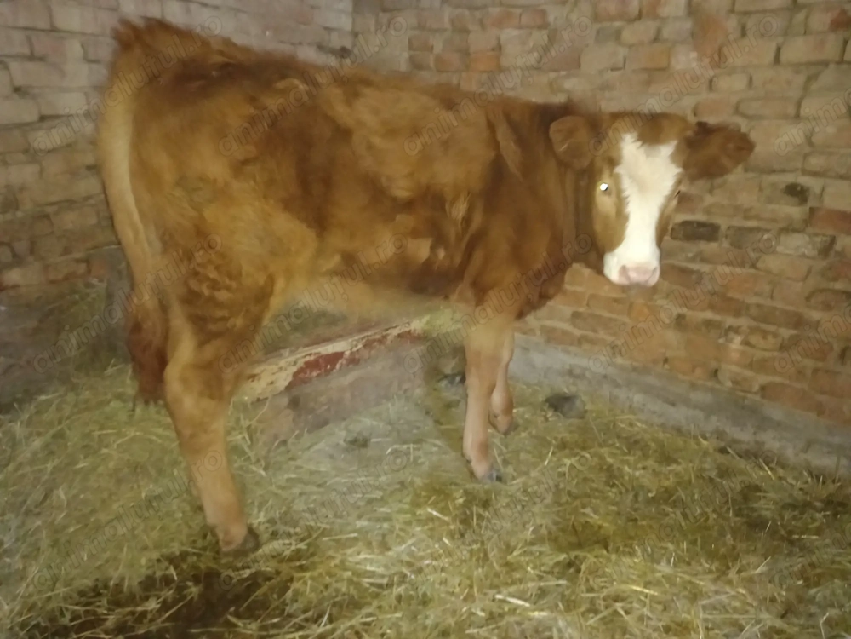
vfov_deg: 54.9
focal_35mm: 25
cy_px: 320
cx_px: 426
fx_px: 615
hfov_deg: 69.4
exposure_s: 1/14.3
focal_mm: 4.6
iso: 1000
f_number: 2
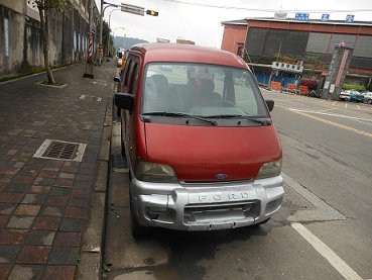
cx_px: 186
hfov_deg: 69.4
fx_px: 269
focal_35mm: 25
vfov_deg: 54.9
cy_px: 140
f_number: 3.2
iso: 80
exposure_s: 1/160
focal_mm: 4.5
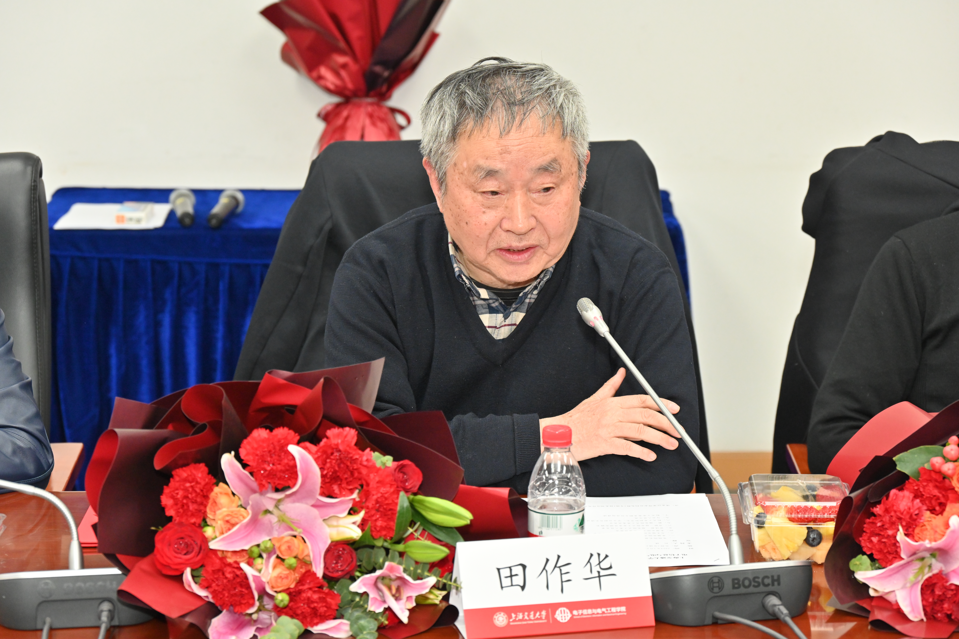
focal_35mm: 86
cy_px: 320
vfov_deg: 15.9
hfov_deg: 23.6
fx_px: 2291
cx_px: 480
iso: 2000
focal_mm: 86
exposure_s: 1/200
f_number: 6.3
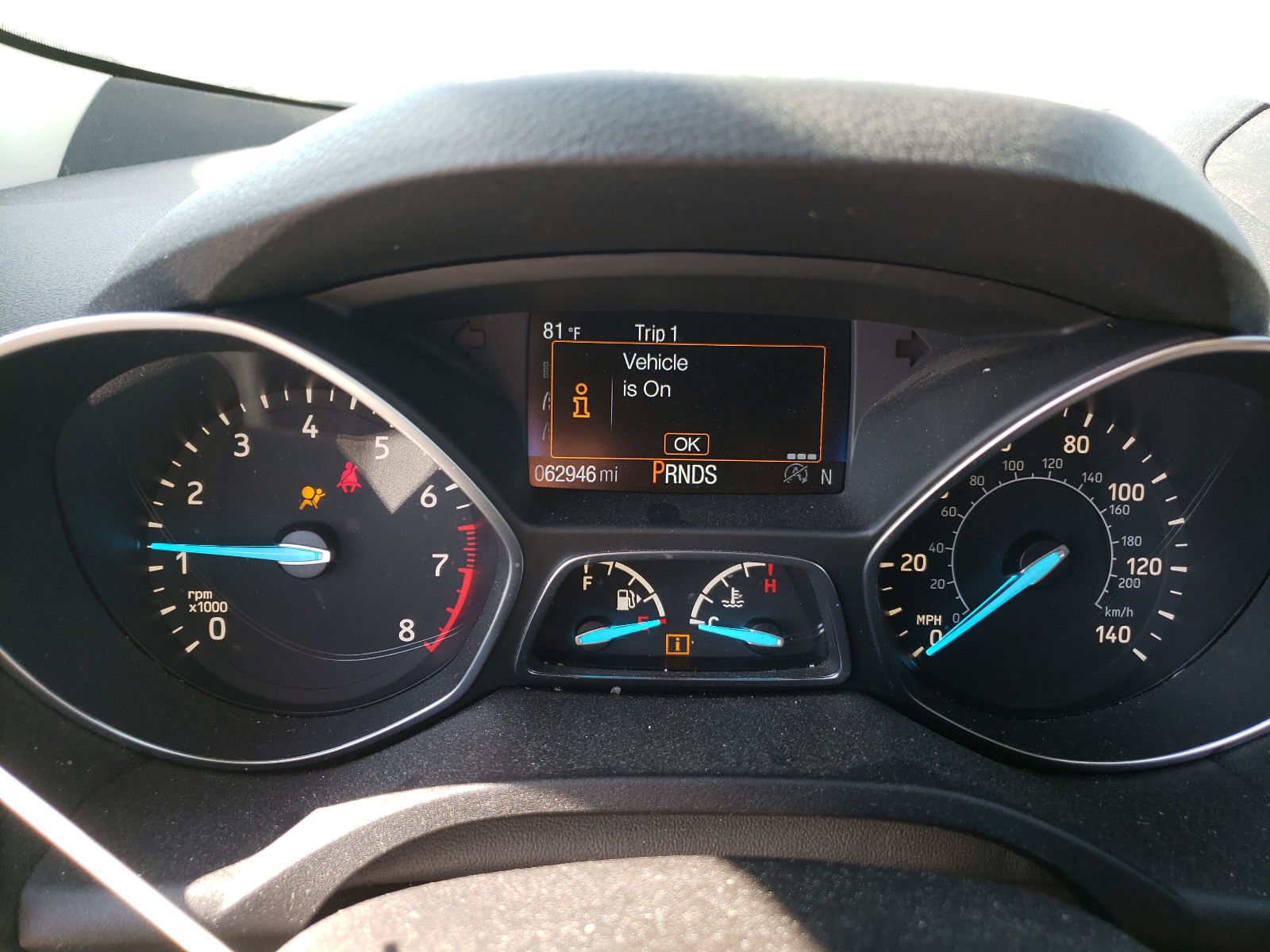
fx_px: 954
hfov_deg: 67.3
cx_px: 635
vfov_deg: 53.1
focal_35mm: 26
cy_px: 476
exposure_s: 1/100
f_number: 1.5
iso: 51
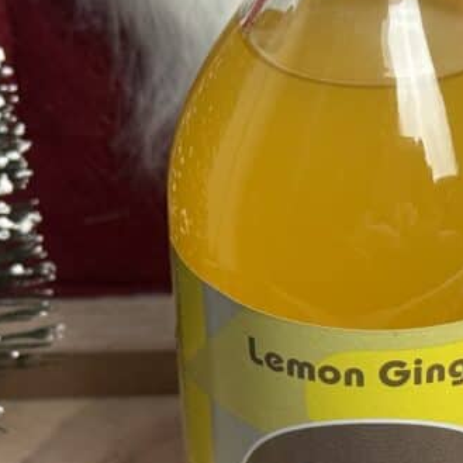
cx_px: 377
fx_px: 1997
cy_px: 281
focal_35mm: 132
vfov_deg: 13.2
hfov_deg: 13.2
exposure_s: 1/50
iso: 125
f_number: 1.78
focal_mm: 6.76
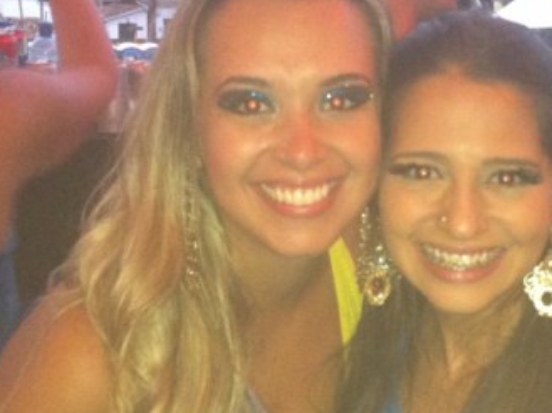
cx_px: 404
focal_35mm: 85
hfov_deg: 22.9
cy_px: 154
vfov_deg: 17.3
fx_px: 1354
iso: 320
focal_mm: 3.85
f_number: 2.8
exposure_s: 1/15
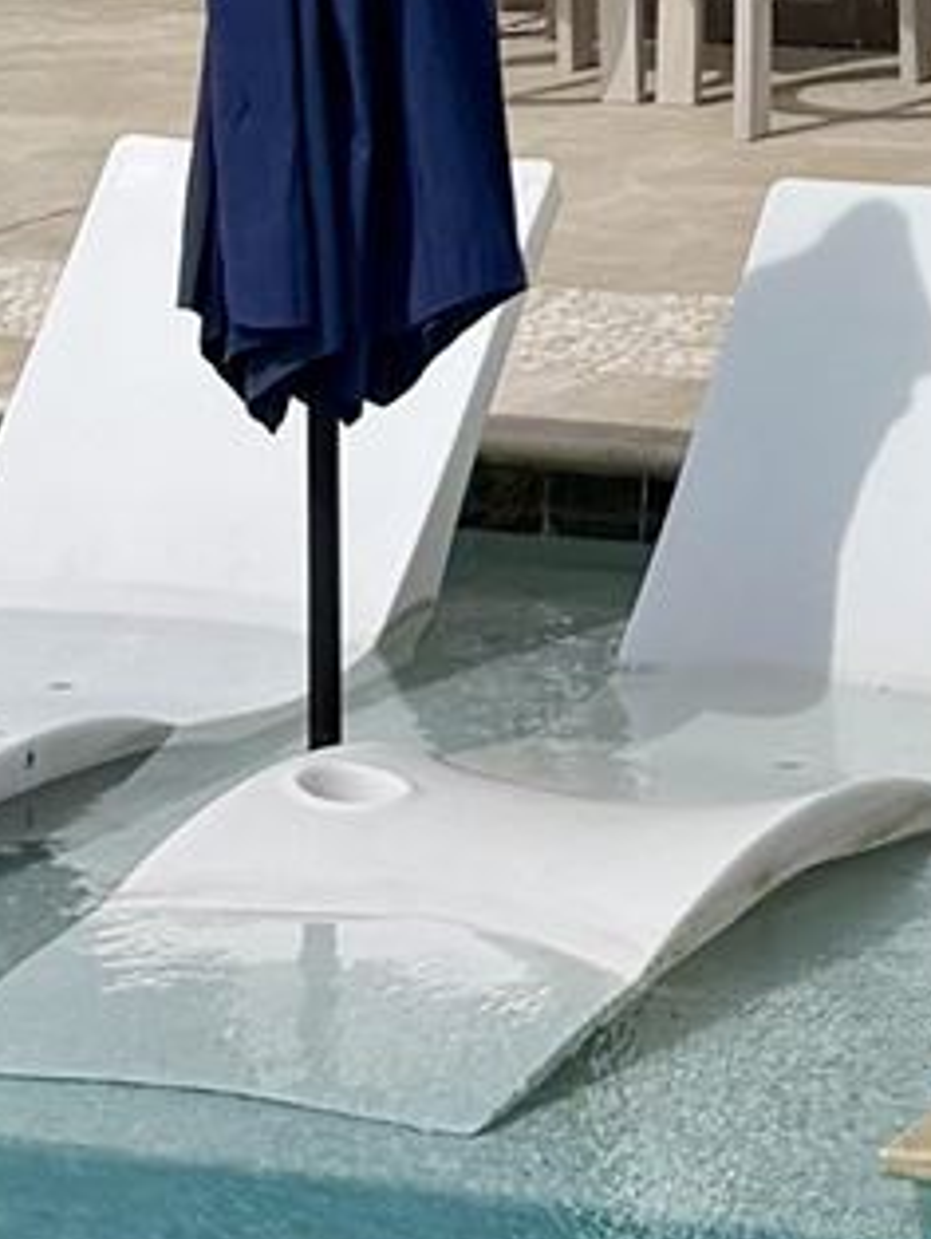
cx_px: 1491
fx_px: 6303
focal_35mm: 176
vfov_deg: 9.9
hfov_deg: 8.2
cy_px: -1728
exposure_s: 1/10309
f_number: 1.78
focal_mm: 6.76
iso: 80
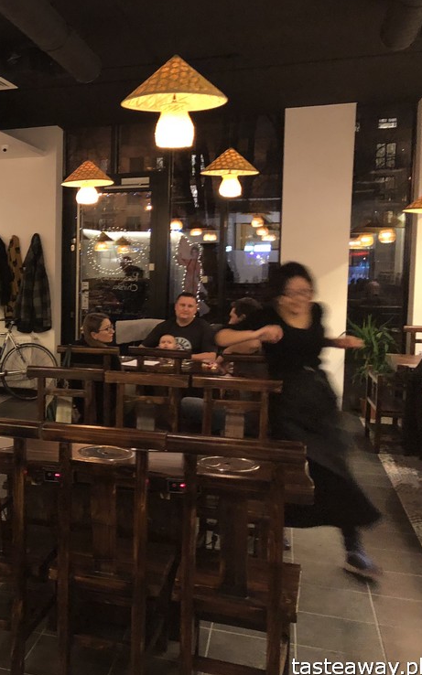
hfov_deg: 28.1
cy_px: 338
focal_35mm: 42
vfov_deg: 47.2
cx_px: -30
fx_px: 773
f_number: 1.8
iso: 80
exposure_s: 1/4
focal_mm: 3.99
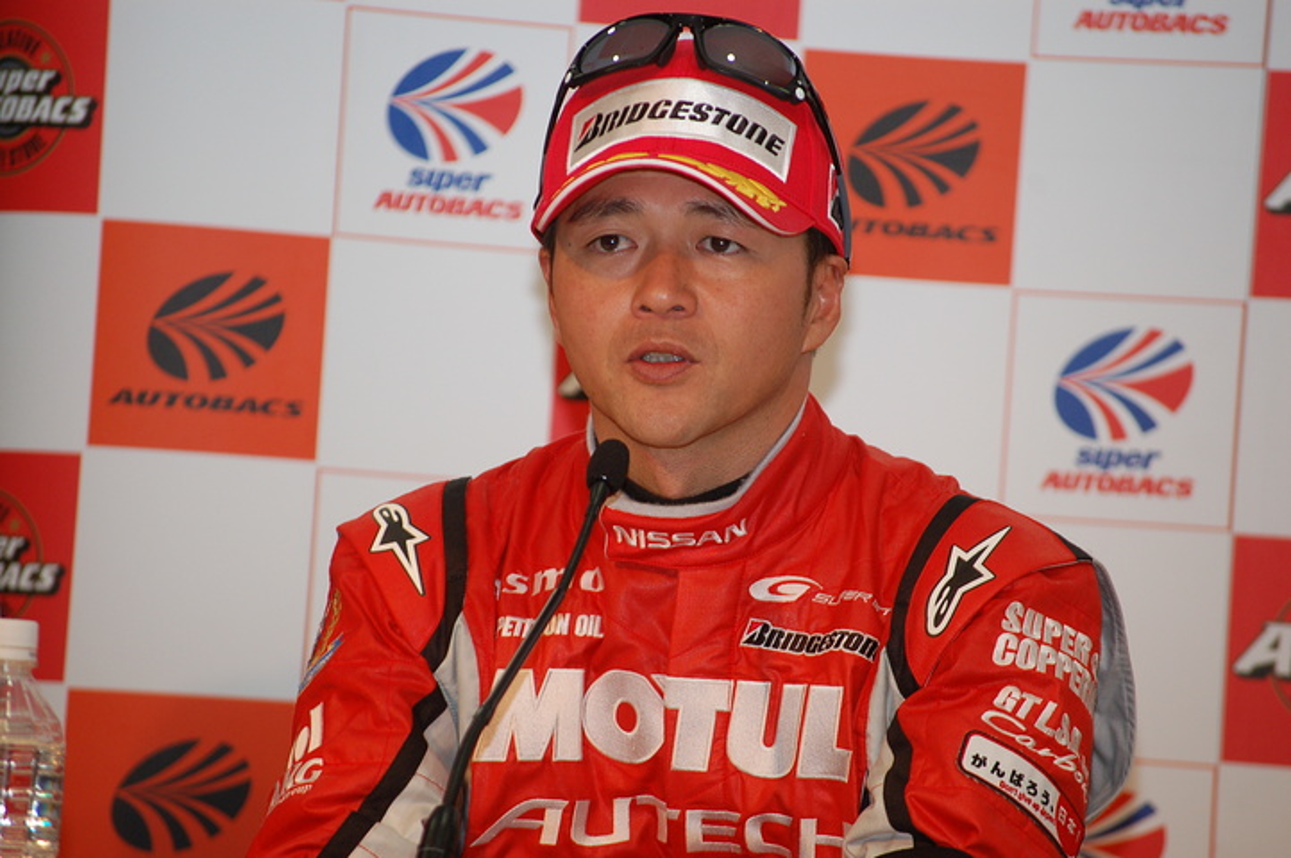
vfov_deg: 6.3
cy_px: 429
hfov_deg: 9.5
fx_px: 7793
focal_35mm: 218
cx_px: 646
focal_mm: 145
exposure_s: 1/60
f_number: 5.3
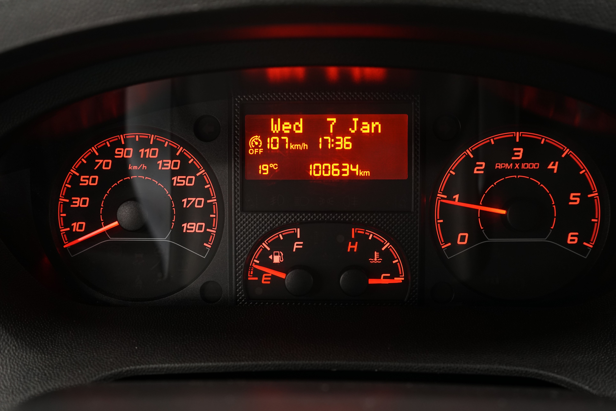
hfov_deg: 63.7
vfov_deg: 45.0
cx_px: 308
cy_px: 206
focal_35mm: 29
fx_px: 496
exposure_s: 1/6
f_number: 5.6
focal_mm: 29
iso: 800
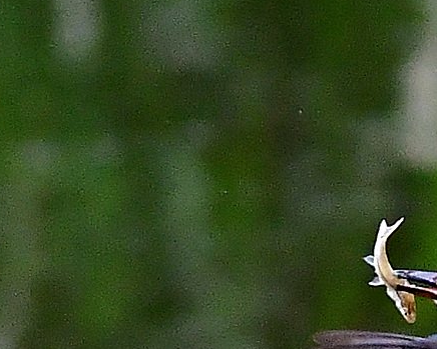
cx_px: 346
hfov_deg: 3.0
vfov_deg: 2.4
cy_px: 328
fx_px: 8357
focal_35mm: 646
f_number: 5.6
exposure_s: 1/1250
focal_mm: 200
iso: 3200
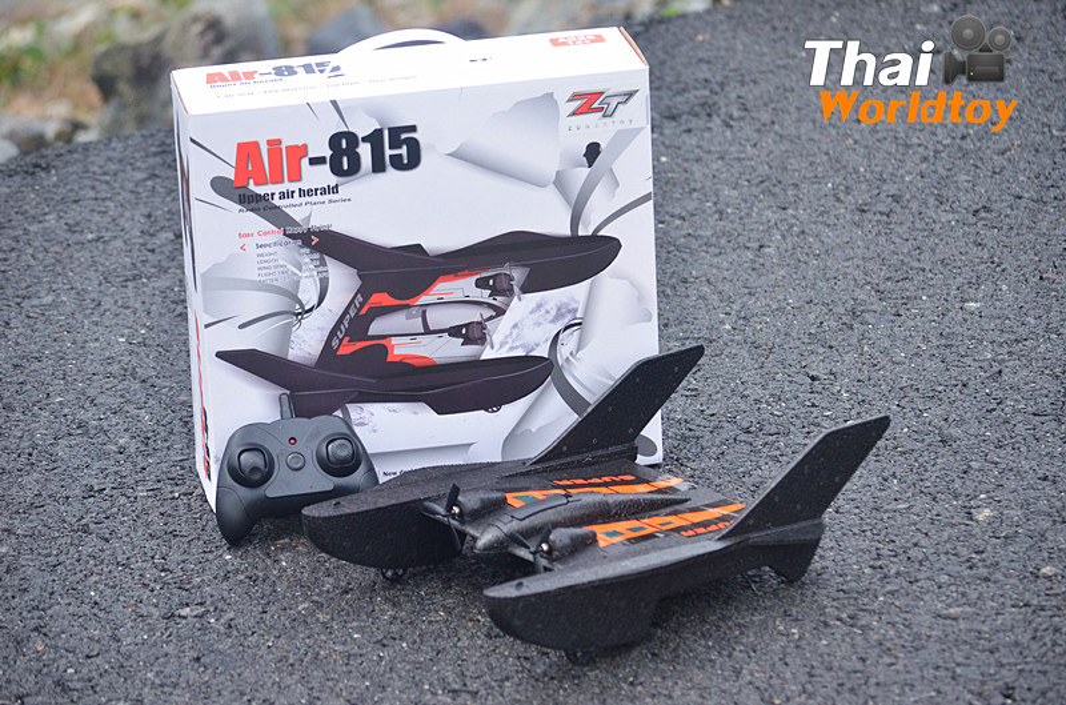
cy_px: 352
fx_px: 4430
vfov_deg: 9.1
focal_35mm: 150
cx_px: 533
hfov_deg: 13.7
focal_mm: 100
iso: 640
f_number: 5.6
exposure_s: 1/400
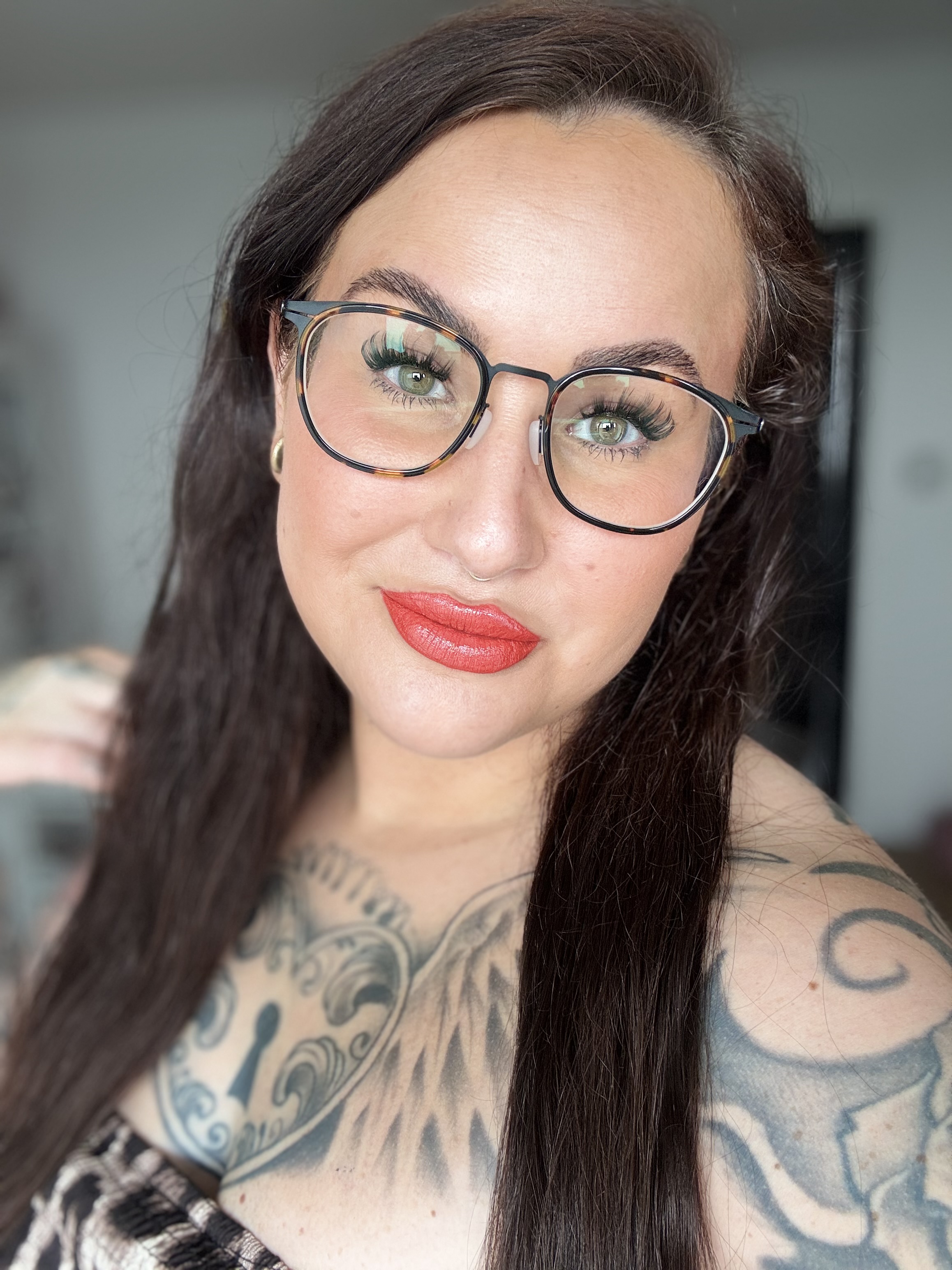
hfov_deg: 46.8
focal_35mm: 30
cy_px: 635
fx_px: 1100
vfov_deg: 60.0
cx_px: 476
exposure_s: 1/121
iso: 64
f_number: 1.9
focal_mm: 2.69
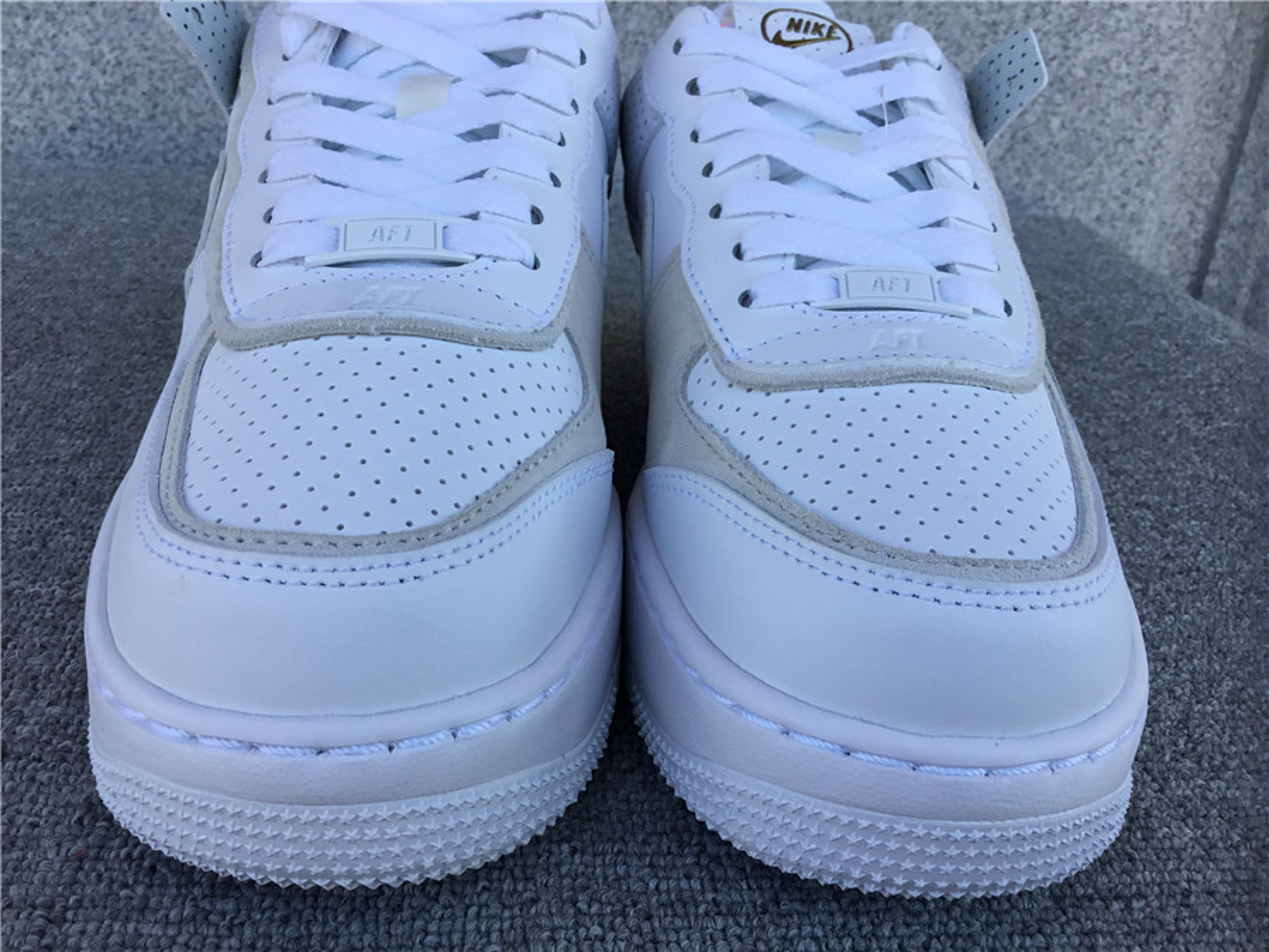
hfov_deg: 58.4
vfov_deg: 45.4
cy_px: 476
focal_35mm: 31
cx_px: 634
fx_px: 1136
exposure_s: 1/286
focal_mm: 3.3
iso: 25
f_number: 2.4
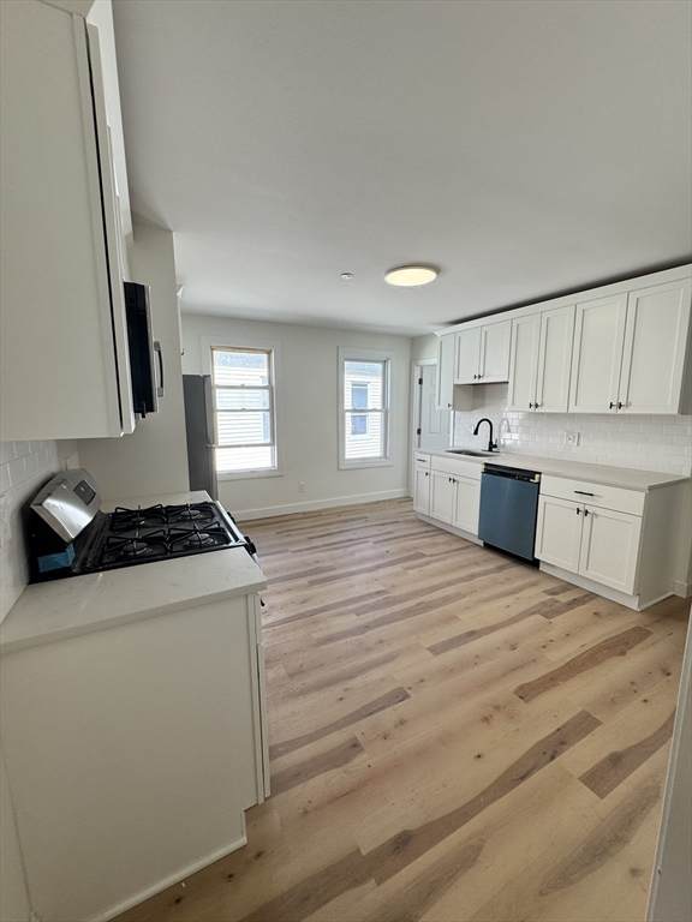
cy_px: 461
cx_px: 346
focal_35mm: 14
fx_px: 373
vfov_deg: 102.1
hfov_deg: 85.7
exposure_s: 1/184
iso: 40
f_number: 2.2
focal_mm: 2.22
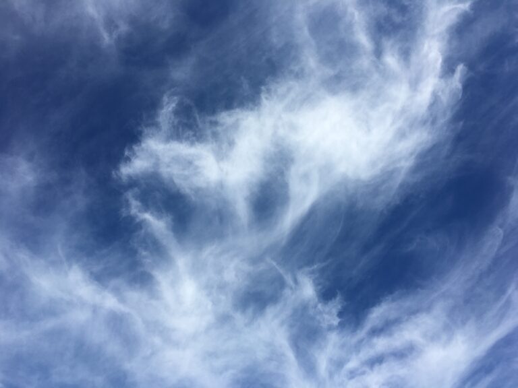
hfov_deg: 61.7
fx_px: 434
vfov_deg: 48.2
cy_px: 194
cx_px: 259
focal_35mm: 29
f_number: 2.2
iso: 25
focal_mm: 4.15
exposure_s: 1/1972
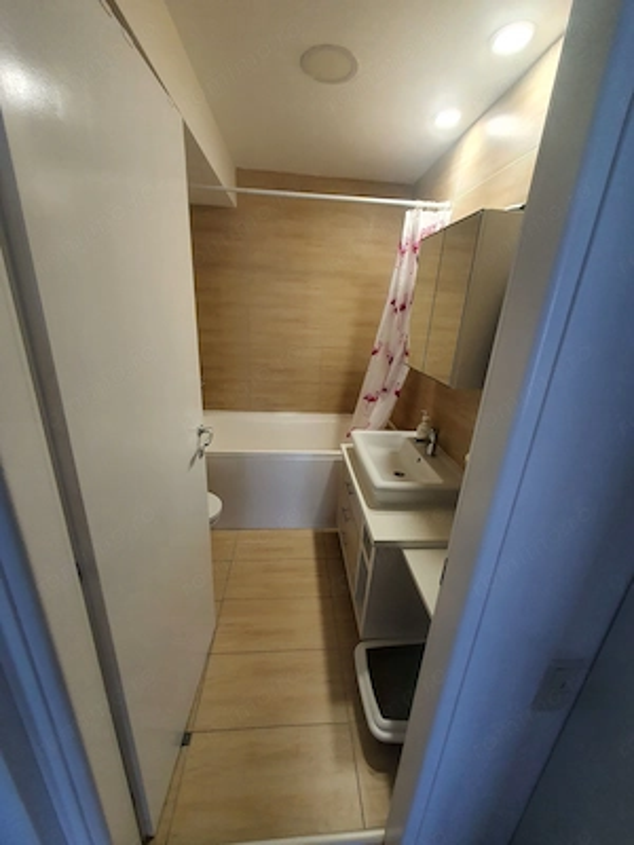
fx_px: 317
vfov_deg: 106.2
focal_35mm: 13
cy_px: 422
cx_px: 317
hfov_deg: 89.9
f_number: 2.2
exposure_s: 1/50
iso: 200
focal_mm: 1.8
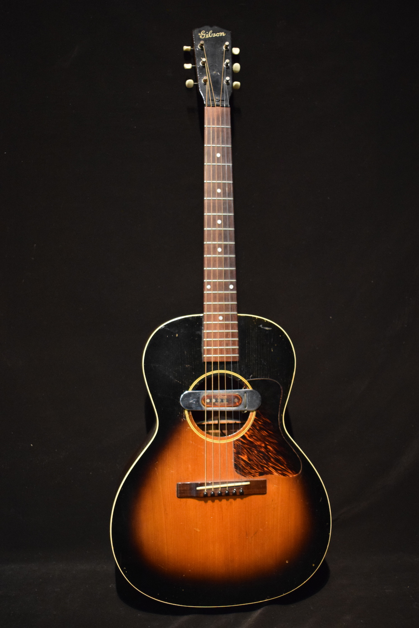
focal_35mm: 40
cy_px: 314
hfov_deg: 33.0
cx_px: 210
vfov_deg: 47.9
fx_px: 707
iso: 3200
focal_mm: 27
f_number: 4
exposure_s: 1/20
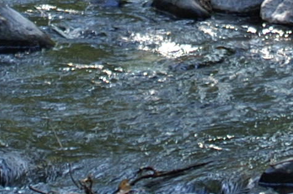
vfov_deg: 4.7
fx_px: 2309
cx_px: 148
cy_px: -289
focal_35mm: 284
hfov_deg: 7.3
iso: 100
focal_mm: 30
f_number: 4
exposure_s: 1/40
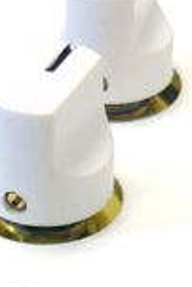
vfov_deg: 10.6
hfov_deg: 7.6
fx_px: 1437
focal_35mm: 180
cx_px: 110
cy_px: 543
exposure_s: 1/30
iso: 20
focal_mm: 4
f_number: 1.8
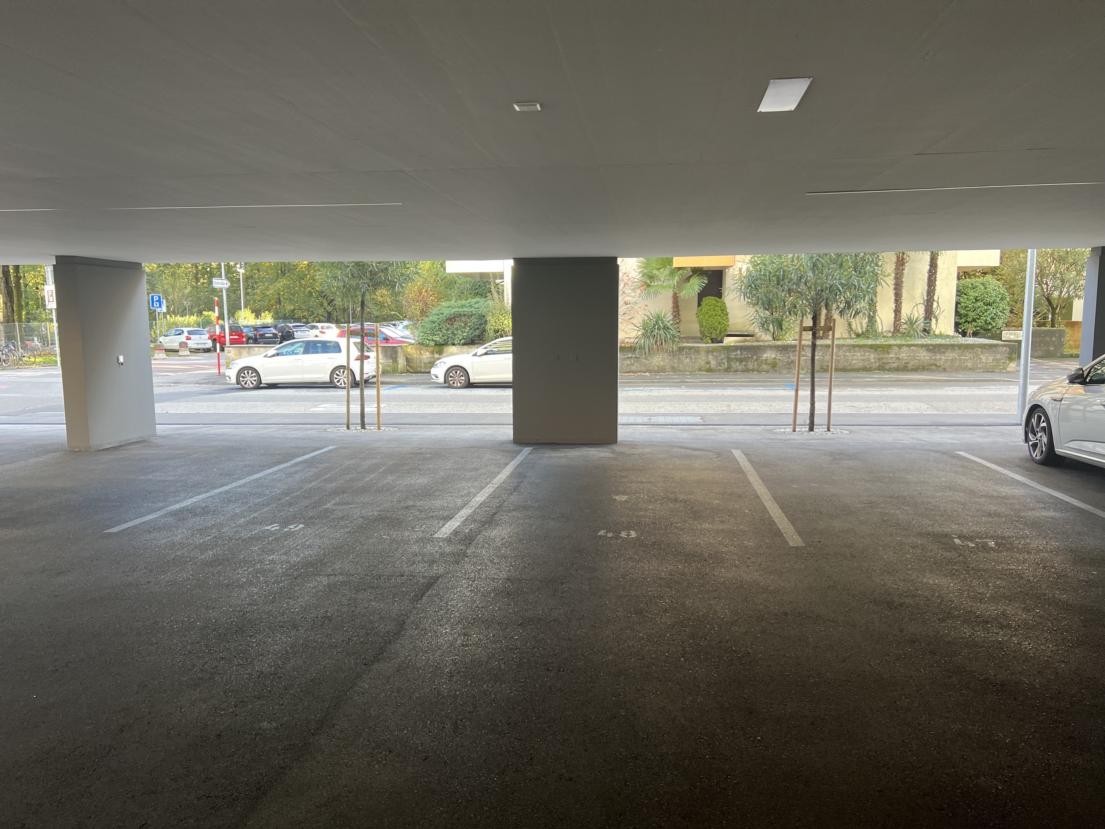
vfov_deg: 53.1
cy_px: 414
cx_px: 552
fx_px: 830
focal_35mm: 26
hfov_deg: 67.3
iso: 80
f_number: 1.5
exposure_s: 1/121
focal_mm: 5.7
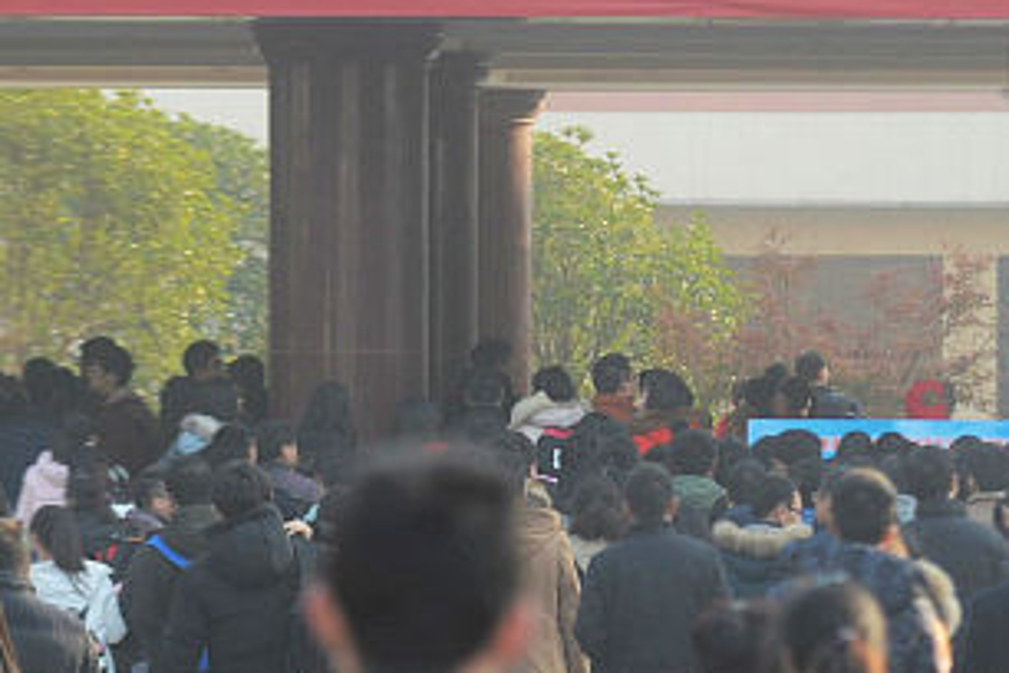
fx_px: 12752
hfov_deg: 4.5
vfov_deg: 3.0
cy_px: 533
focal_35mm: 455
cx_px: 712
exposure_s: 1/400
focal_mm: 116
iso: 200
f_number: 2.8
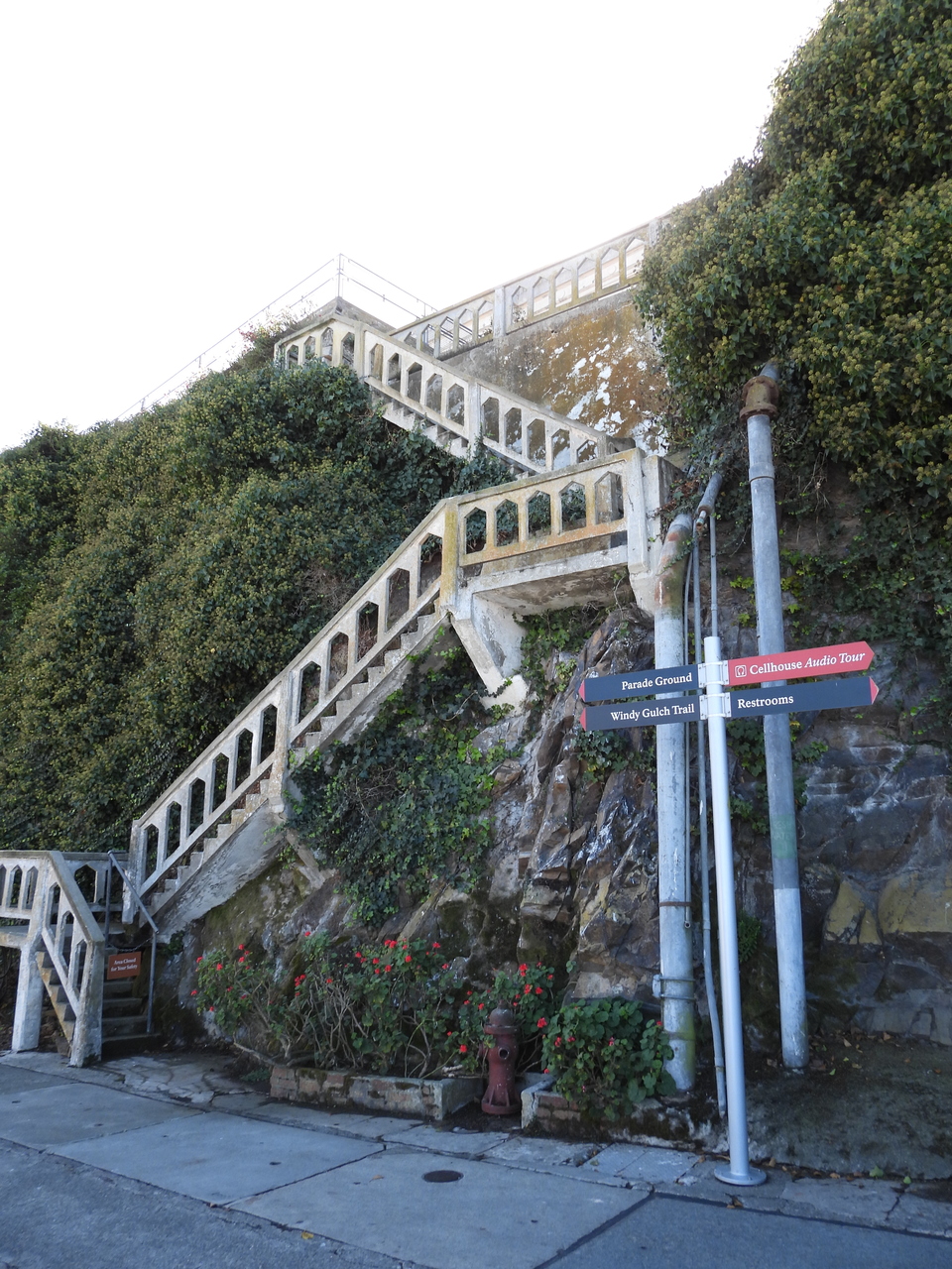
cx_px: 476
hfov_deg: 56.8
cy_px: 634
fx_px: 880
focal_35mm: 24
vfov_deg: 71.6
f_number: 2.8
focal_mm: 4.3
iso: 100
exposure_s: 1/200
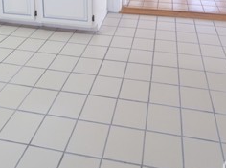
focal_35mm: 38
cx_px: 124
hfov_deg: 49.0
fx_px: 248
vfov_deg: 30.3
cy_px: -47
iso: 1000
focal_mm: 7
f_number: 9
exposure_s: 1/15
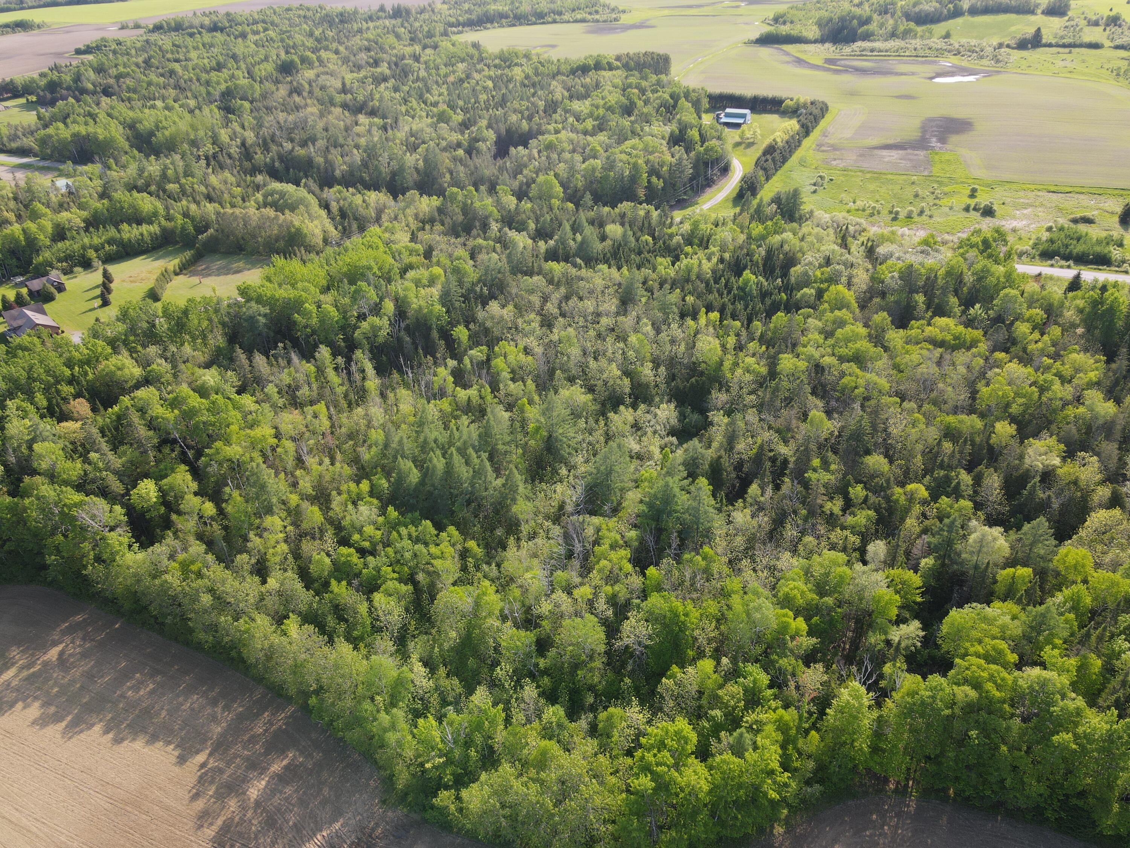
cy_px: 424
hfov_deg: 71.6
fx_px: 783
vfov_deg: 56.8
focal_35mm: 24
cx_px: 565
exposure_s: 1/160
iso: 100
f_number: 2.8
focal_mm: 4.5
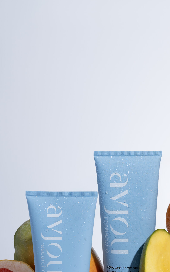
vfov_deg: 17.6
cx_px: 129
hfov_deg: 11.1
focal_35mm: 118
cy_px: 202
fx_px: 875
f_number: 11
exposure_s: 1/125
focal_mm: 70
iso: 250
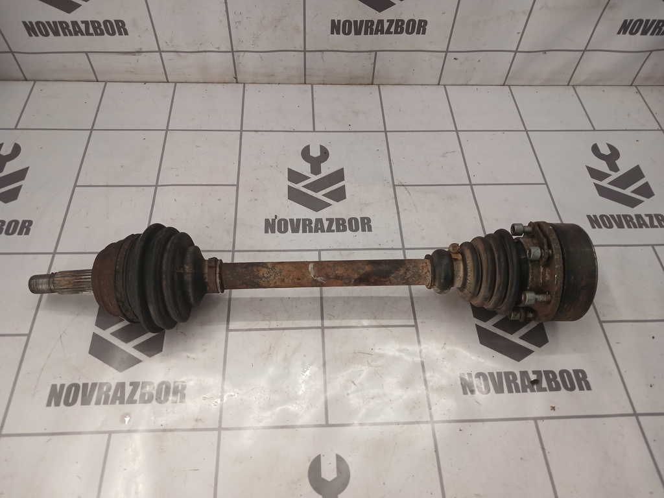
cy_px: 249
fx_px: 518
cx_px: 332
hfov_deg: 65.3
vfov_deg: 51.4
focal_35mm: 27
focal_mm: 4
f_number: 1.8
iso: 80
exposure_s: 1/50
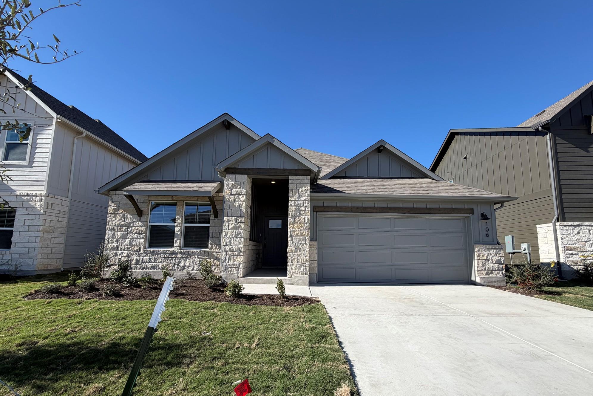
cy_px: 223
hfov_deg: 100.4
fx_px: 247
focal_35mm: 15
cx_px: 296
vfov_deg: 77.0
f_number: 2.2
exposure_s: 1/770
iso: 25
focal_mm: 2.22
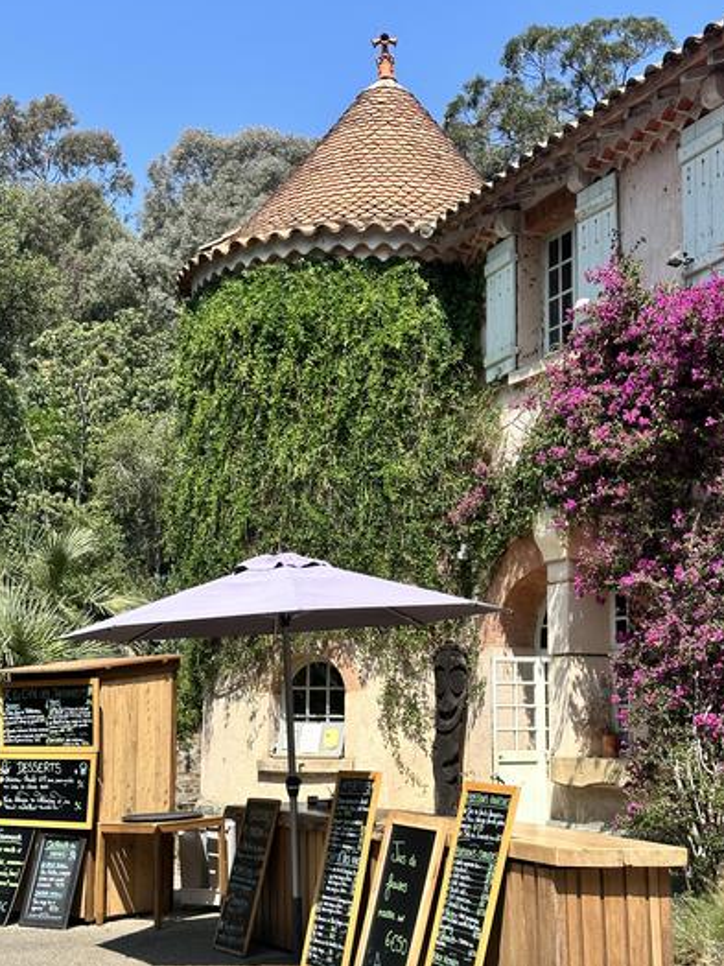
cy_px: 529
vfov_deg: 34.9
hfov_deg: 26.6
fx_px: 1534
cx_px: 370
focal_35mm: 55
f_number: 1.78
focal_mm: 6.86
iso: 64
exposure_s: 1/2976
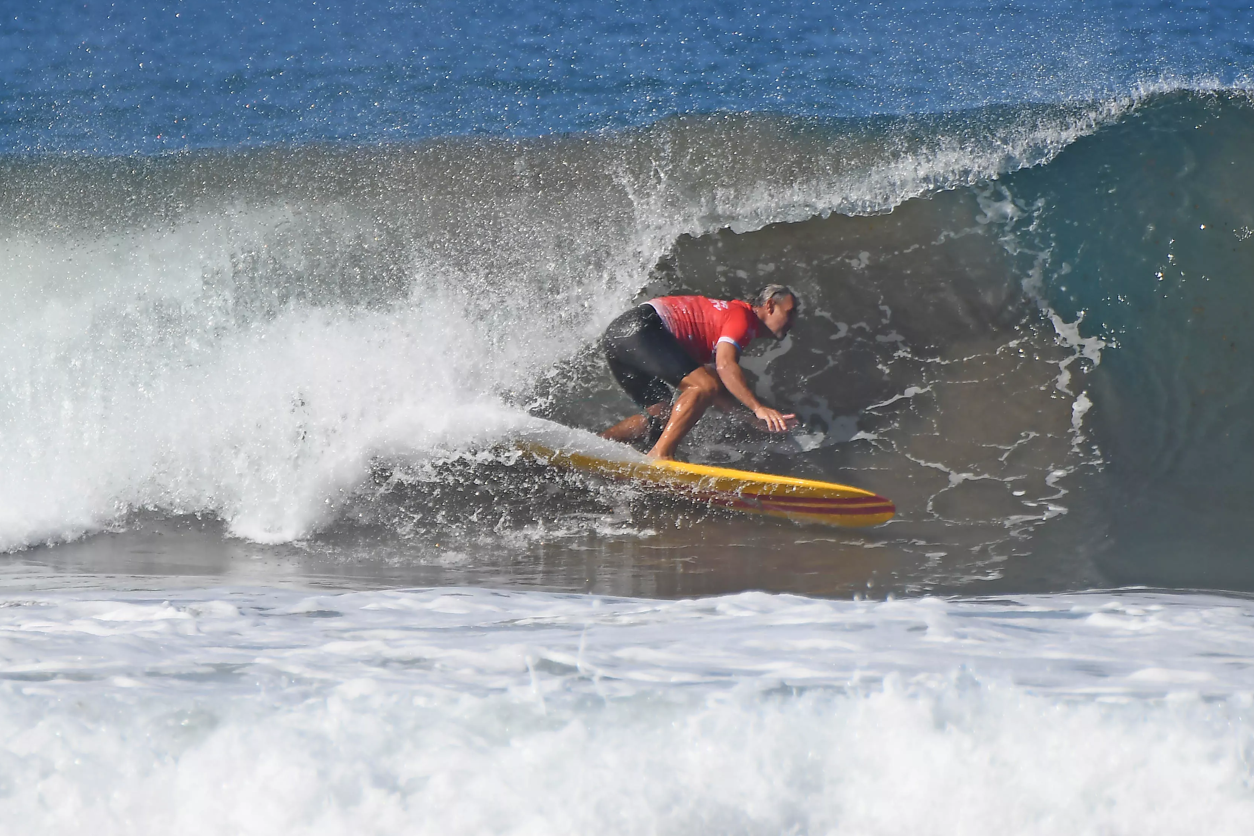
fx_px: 25982
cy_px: 323
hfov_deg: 2.8
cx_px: 711
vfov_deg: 1.8
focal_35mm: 746
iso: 500
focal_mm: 300
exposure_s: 1/1250
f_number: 5.6
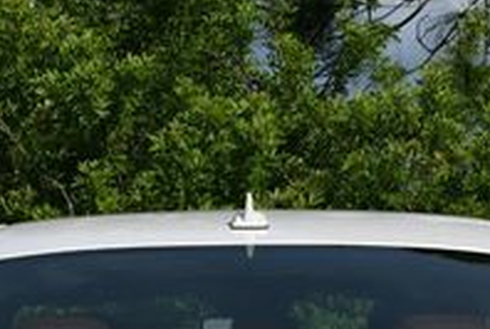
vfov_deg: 5.3
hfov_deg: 8.0
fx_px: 3520
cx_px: 235
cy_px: 522
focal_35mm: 258
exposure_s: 1/500
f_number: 11
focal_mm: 40
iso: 100
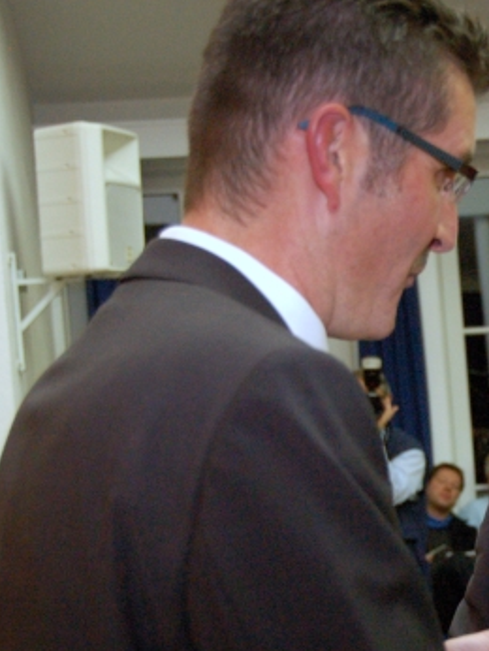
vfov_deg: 19.8
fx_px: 1862
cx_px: 542
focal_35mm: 99
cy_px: 421
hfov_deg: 14.6
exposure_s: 1/60
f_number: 4.2
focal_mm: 34
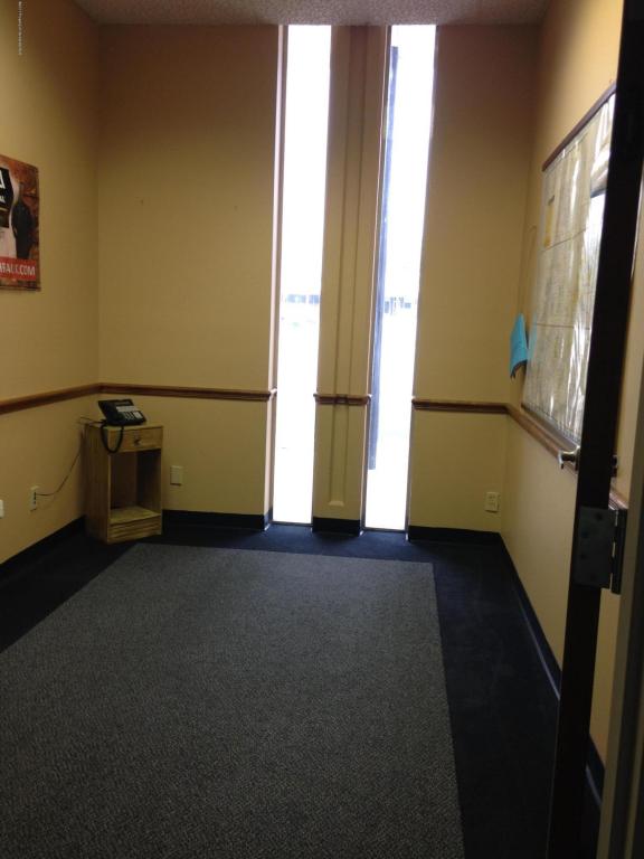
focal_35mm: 33
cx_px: 322
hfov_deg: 42.9
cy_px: 430
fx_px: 819
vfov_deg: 55.4
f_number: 2.4
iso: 64
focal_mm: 4.12
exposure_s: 1/20
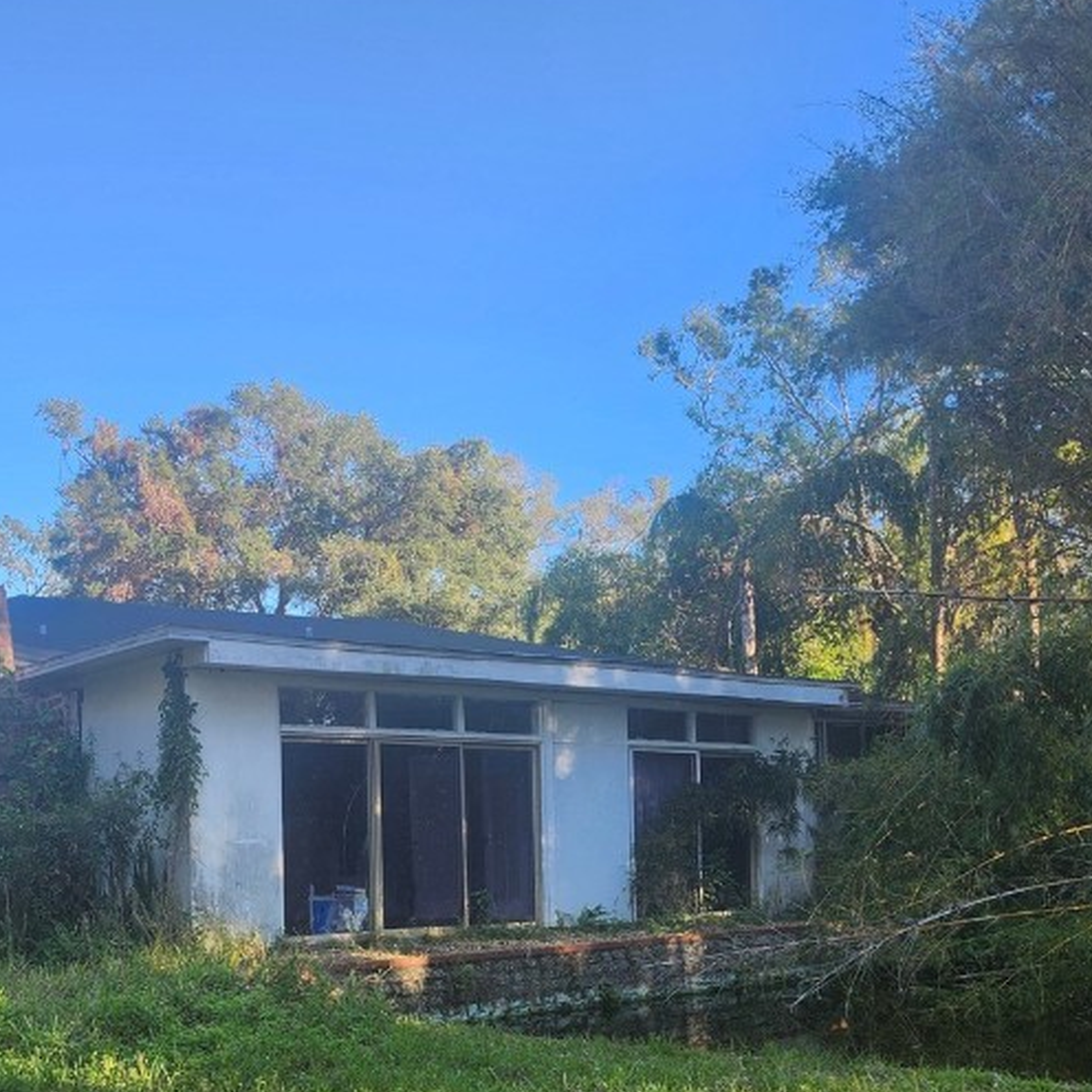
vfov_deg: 39.0
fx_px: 1499
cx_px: 295
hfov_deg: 39.1
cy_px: 815
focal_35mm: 42
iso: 25
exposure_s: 1/315
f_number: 1.8
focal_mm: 5.54
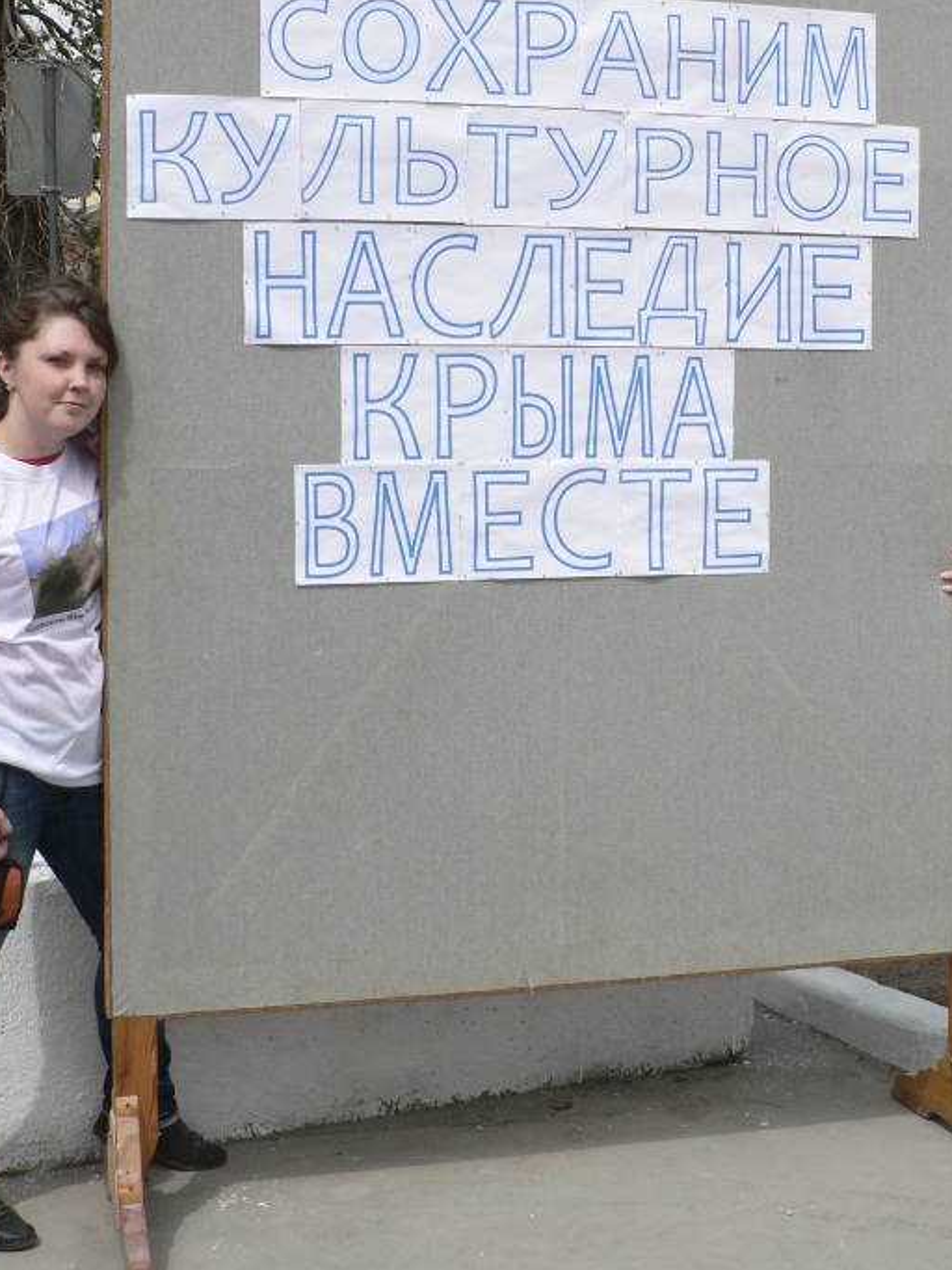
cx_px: 573
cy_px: 470
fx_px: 1981
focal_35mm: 54
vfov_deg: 35.3
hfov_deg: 27.0
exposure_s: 1/320
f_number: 5
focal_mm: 6
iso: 80
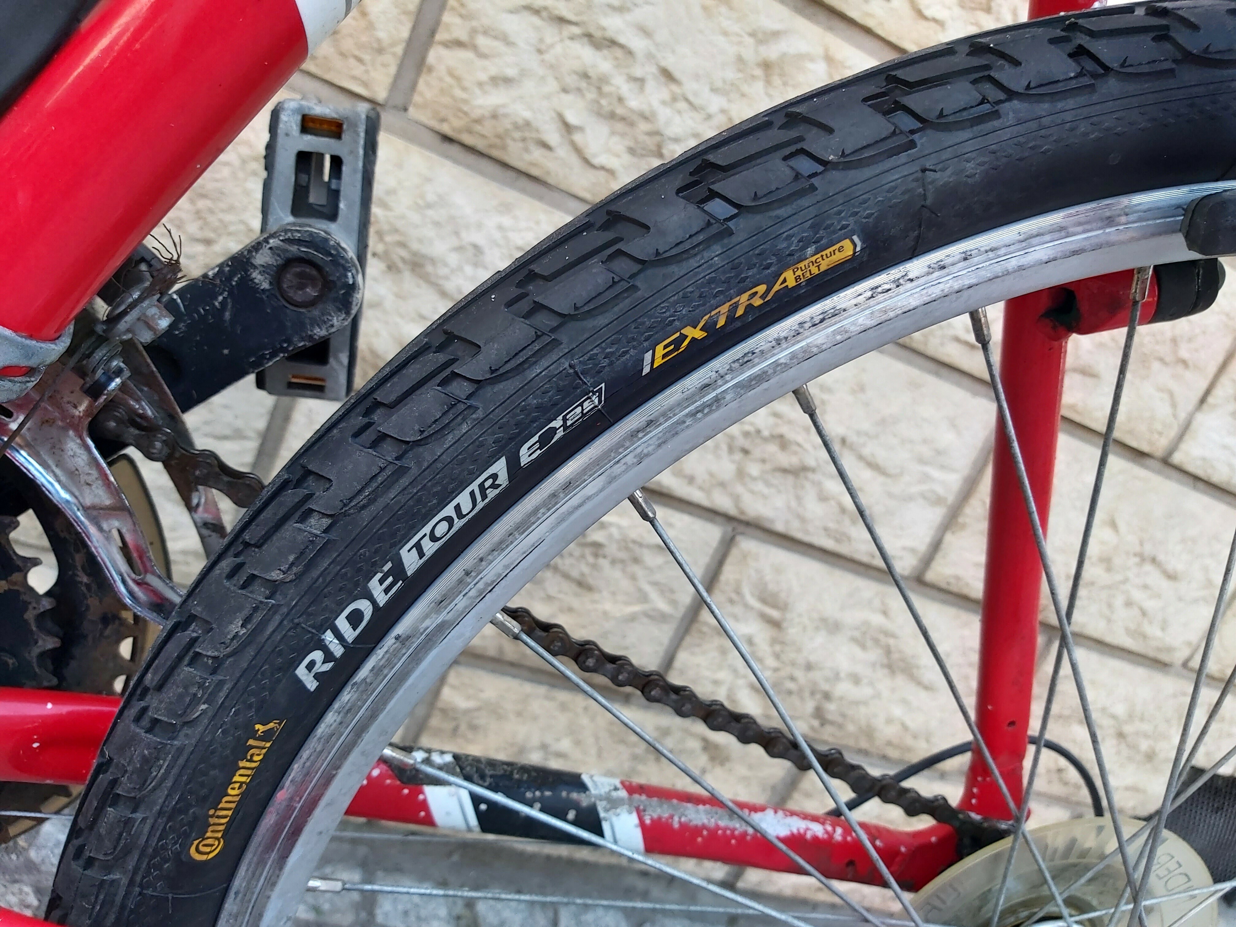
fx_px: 928
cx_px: 618
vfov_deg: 53.1
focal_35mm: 26
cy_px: 464
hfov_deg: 67.3
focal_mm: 3.92
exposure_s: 1/100
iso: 100
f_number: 1.7
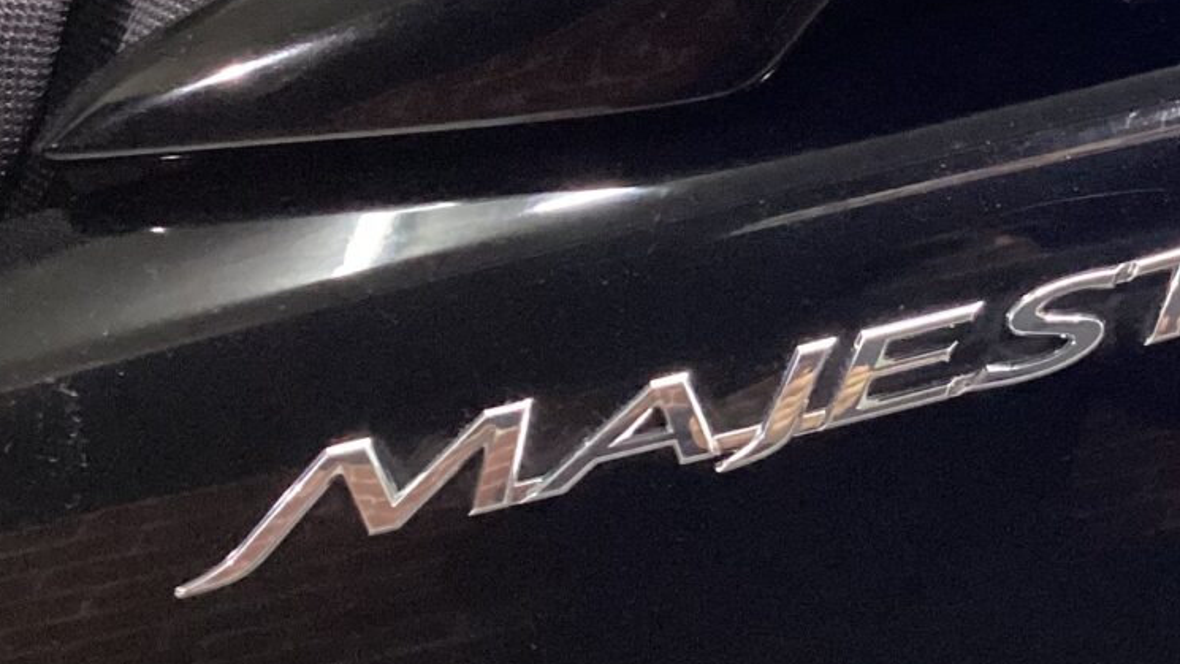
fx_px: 2722
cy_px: 130
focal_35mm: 87
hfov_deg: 23.4
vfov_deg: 13.8
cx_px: 1180
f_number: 2.4
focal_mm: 3.3
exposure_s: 1/40
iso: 250
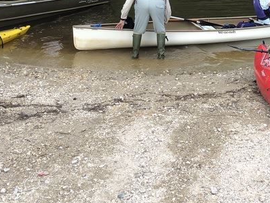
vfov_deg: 19.3
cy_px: -39
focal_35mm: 72
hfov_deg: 26.3
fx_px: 562
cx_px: 232
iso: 20
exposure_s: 1/302
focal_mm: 3.99
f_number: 1.8
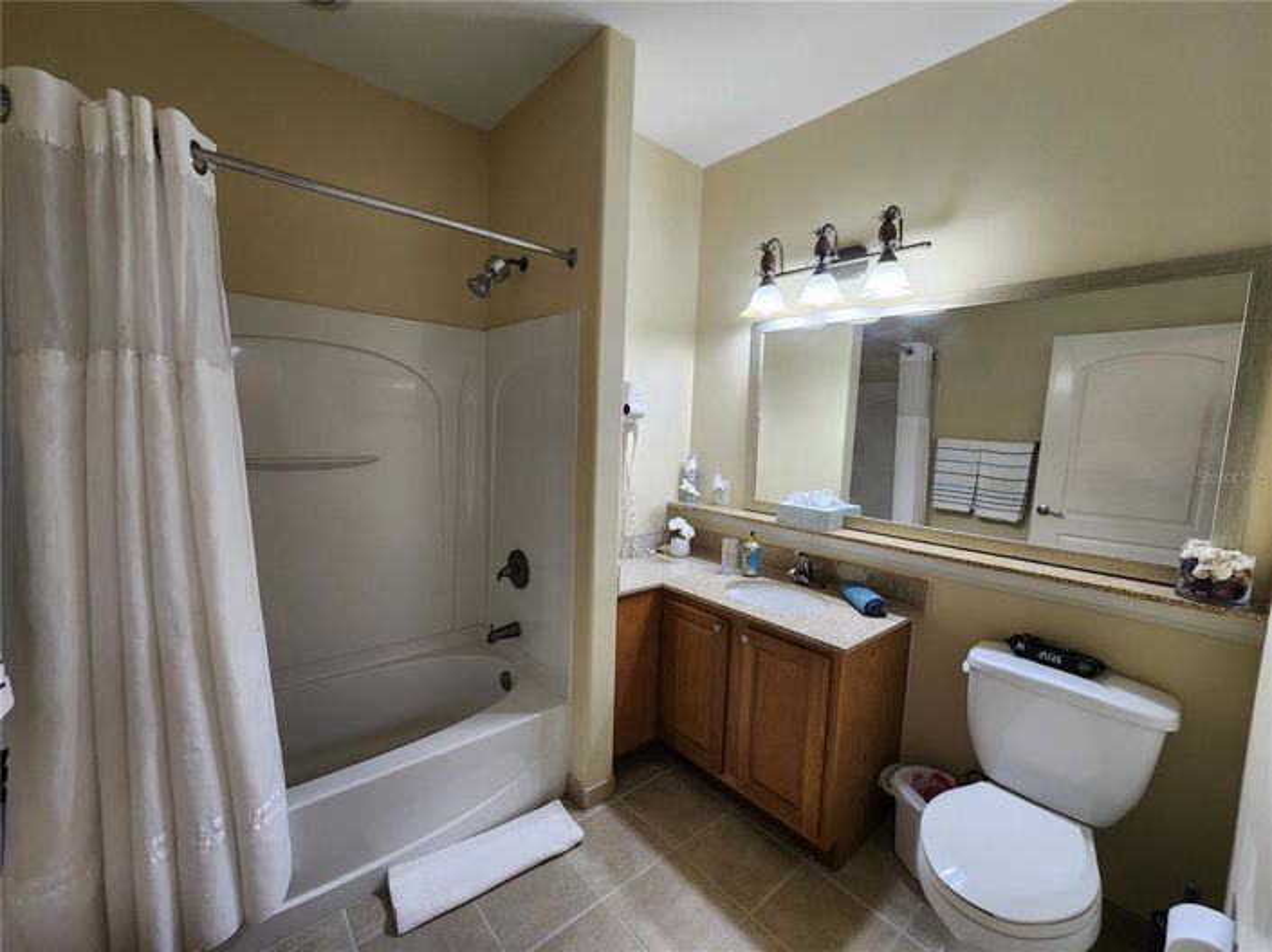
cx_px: 636
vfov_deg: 89.9
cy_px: 476
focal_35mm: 13
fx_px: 477
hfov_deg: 106.2
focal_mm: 2.2
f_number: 2.2
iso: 200
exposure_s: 1/60
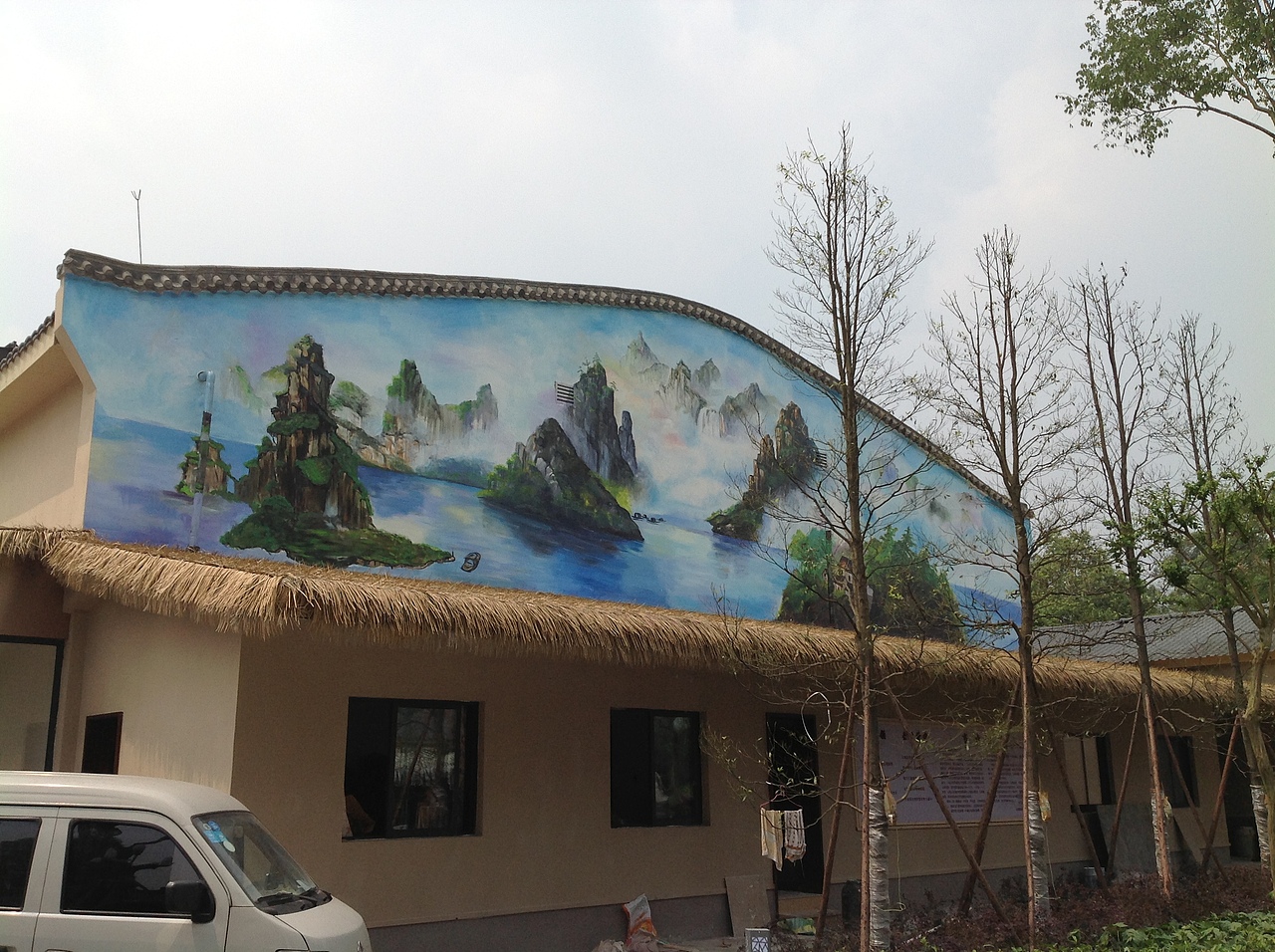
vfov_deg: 40.6
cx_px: 638
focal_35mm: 35
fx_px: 1287
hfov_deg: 52.7
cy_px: 476
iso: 50
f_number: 2.4
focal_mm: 4.28
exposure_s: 1/2326
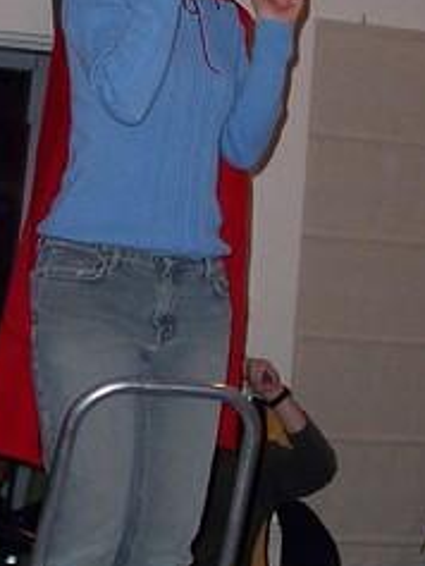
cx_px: 115
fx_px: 1636
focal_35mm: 100
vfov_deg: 19.3
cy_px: 67
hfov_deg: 14.8
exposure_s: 1/60
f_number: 2.8
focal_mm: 5.6
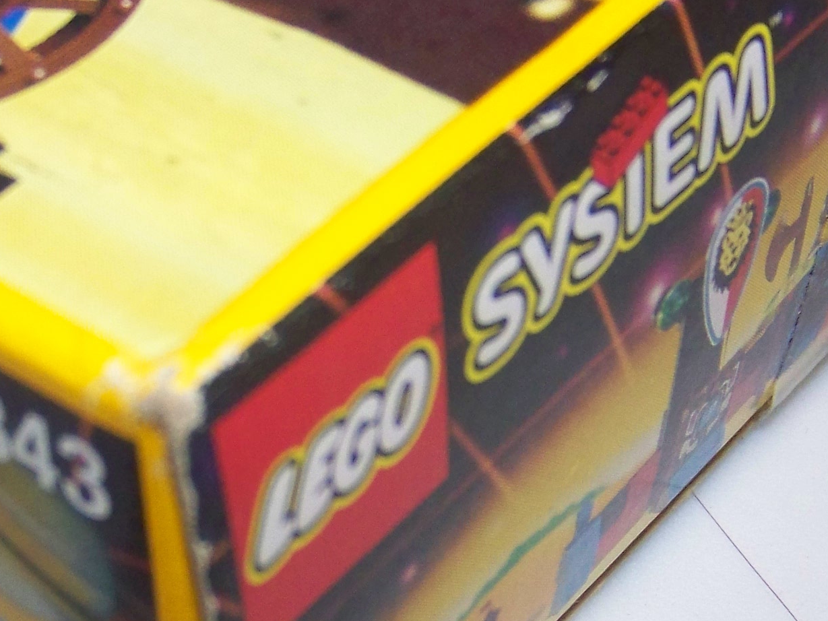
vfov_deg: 16.1
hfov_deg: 21.7
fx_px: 2153
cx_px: 260
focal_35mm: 90
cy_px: 614
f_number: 2.8
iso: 200
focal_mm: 5.85
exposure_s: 1/30
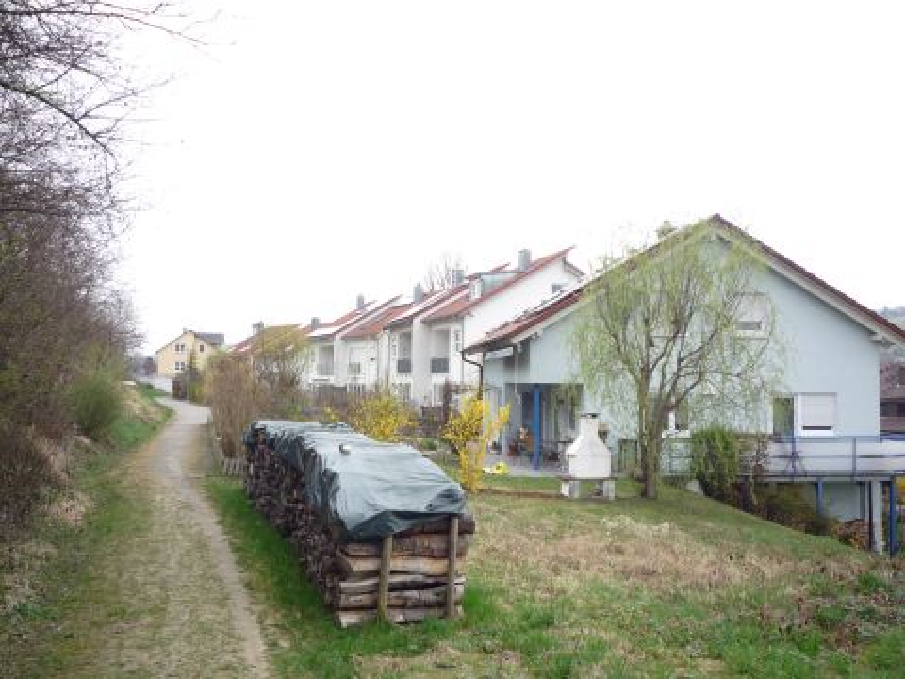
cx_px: 452
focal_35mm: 32
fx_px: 837
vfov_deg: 44.2
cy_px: 340
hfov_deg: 56.8
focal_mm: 5.2
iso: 100
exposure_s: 1/100
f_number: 3.3
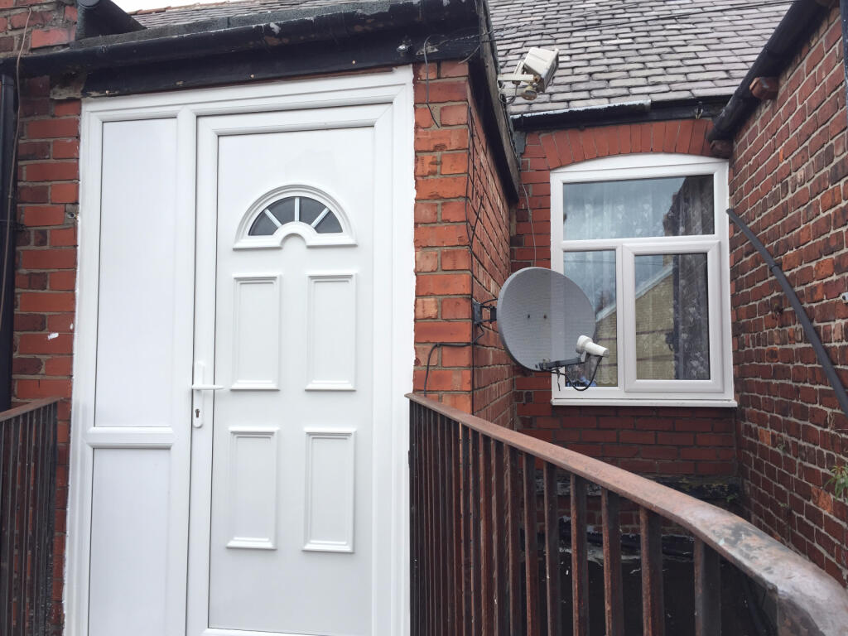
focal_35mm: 29
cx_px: 424
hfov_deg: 61.7
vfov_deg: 48.2
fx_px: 710
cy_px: 318
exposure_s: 1/460
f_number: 2.2
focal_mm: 4.15
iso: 32
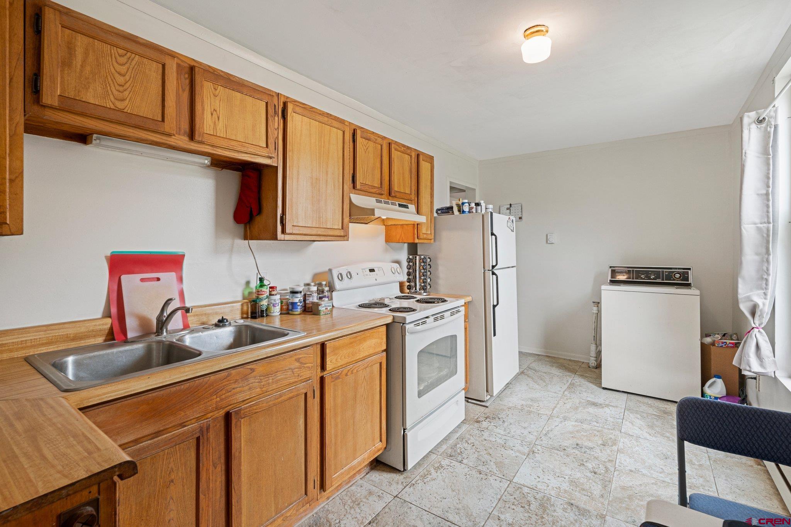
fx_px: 352
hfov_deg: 96.7
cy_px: 264
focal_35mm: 16
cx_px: 396
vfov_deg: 73.7
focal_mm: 16
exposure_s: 1/8
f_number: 8
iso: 400
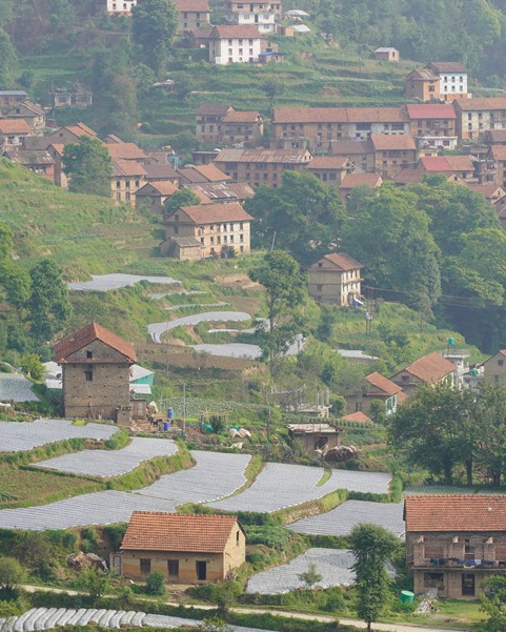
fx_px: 3814
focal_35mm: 204
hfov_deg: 7.6
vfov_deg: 9.5
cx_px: 360
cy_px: 300
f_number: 7.1
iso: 100
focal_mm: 85
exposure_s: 1/250
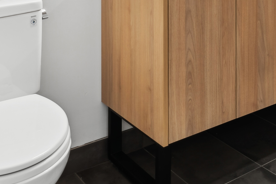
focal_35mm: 58
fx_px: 445
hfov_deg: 30.5
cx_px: 310
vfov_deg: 20.4
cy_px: -85
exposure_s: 1/13
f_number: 8
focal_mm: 16
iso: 200
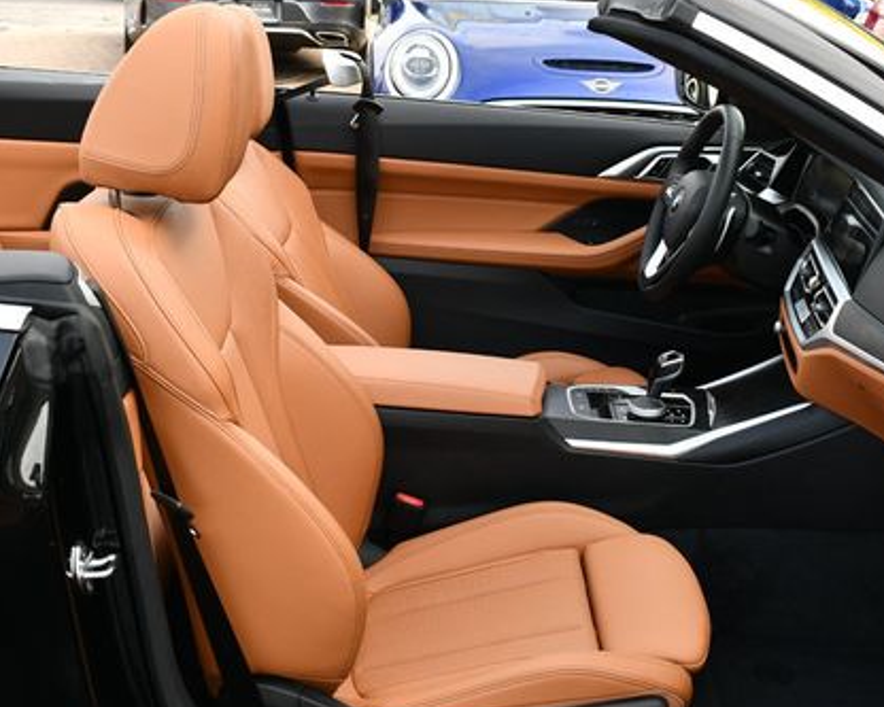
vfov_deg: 29.1
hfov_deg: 36.0
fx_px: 1361
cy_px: 372
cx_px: 474
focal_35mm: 52
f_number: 4.5
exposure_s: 1/80
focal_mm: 18
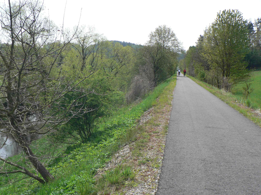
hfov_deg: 51.4
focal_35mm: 36
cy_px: 98
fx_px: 271
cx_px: 130
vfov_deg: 39.7
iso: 80
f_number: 4
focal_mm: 6
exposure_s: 1/500
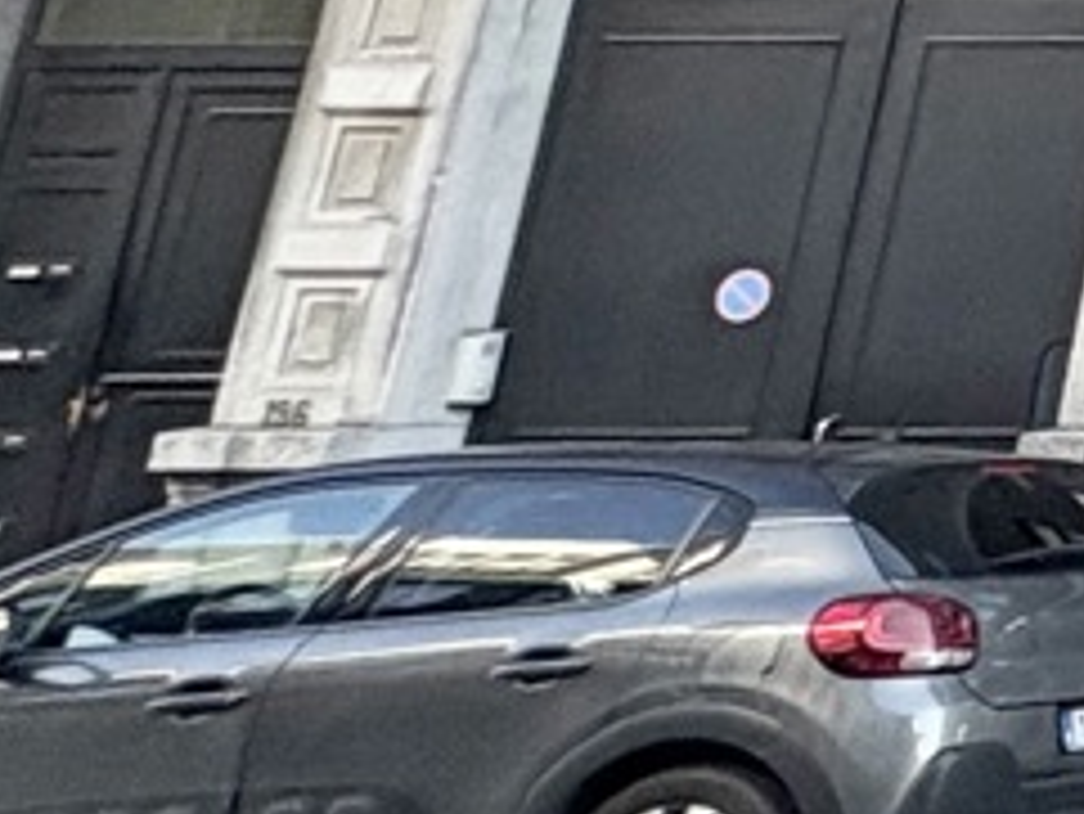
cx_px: 3301
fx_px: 2914
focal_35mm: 93
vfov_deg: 14.8
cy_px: -405
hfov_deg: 11.3
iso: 64
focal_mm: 2.22
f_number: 2.2
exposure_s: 1/137
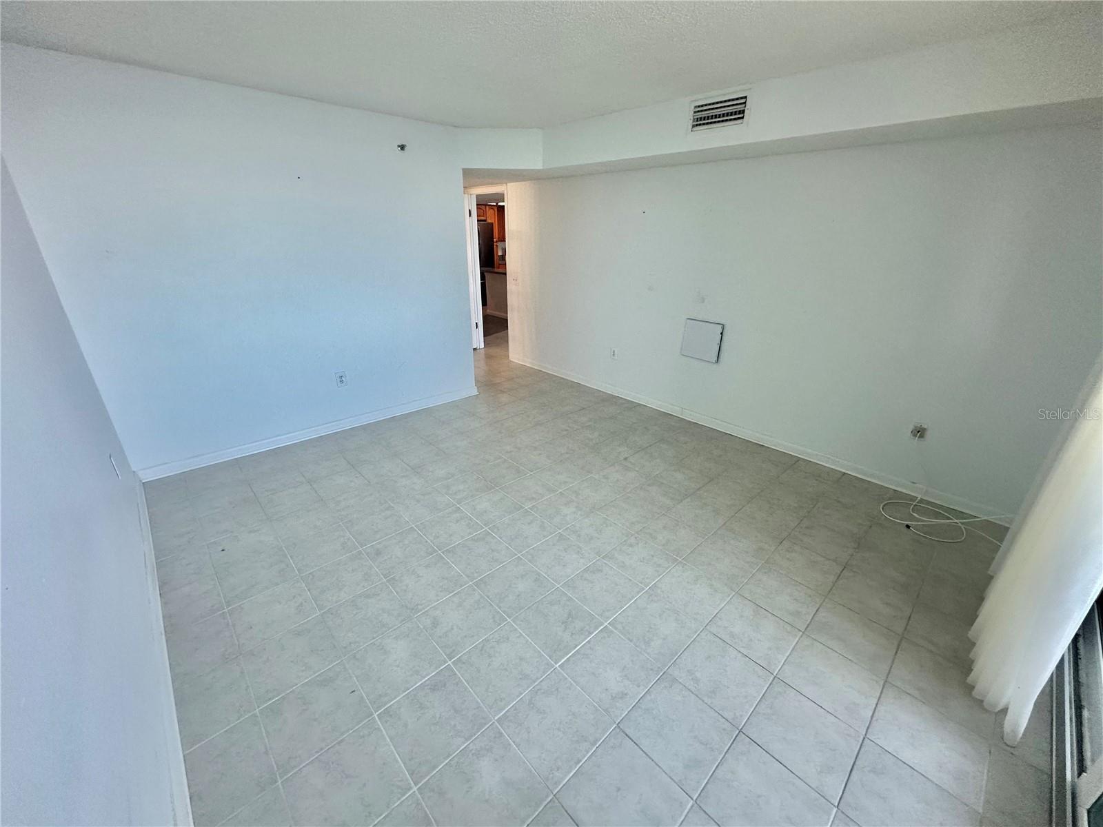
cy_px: 414
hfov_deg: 102.1
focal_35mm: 14
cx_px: 552
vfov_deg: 85.7
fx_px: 446
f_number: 2.2
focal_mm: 2.22
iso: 200
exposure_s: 1/120
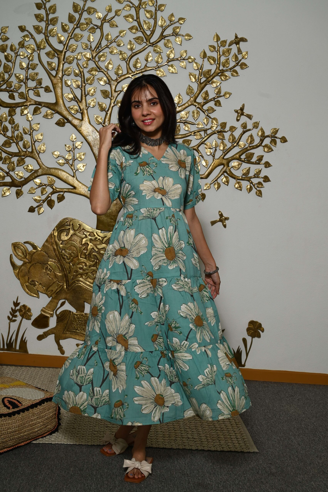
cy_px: 246
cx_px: 164
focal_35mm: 43
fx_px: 588
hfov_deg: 31.1
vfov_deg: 45.5
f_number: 7.1
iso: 400
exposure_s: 1/160
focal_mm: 43
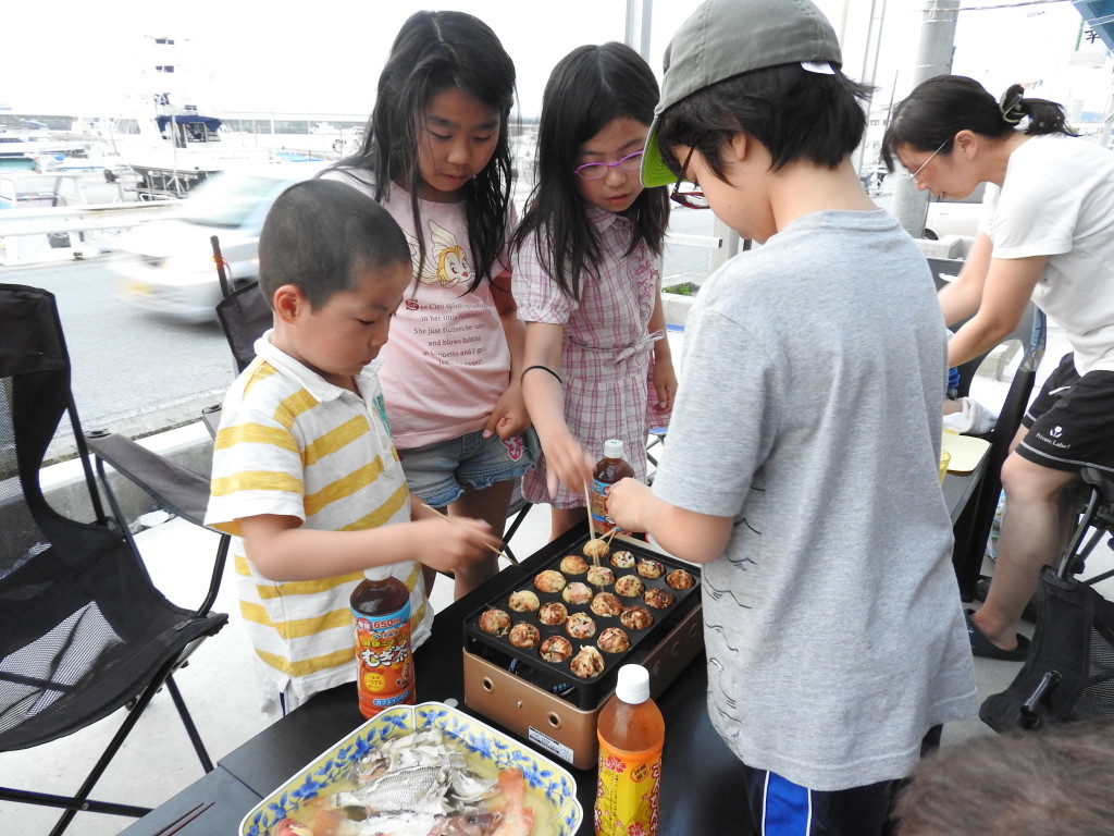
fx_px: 772
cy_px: 418
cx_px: 557
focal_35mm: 24
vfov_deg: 56.8
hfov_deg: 71.6
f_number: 3.3
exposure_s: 1/15
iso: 400
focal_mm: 4.3
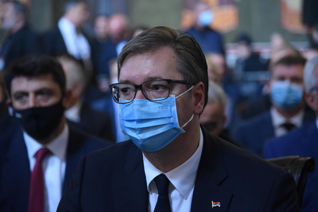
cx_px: 159
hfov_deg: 17.1
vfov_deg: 11.4
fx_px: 1060
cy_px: 106
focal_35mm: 120
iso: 6400
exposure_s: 1/200
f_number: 4
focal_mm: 120
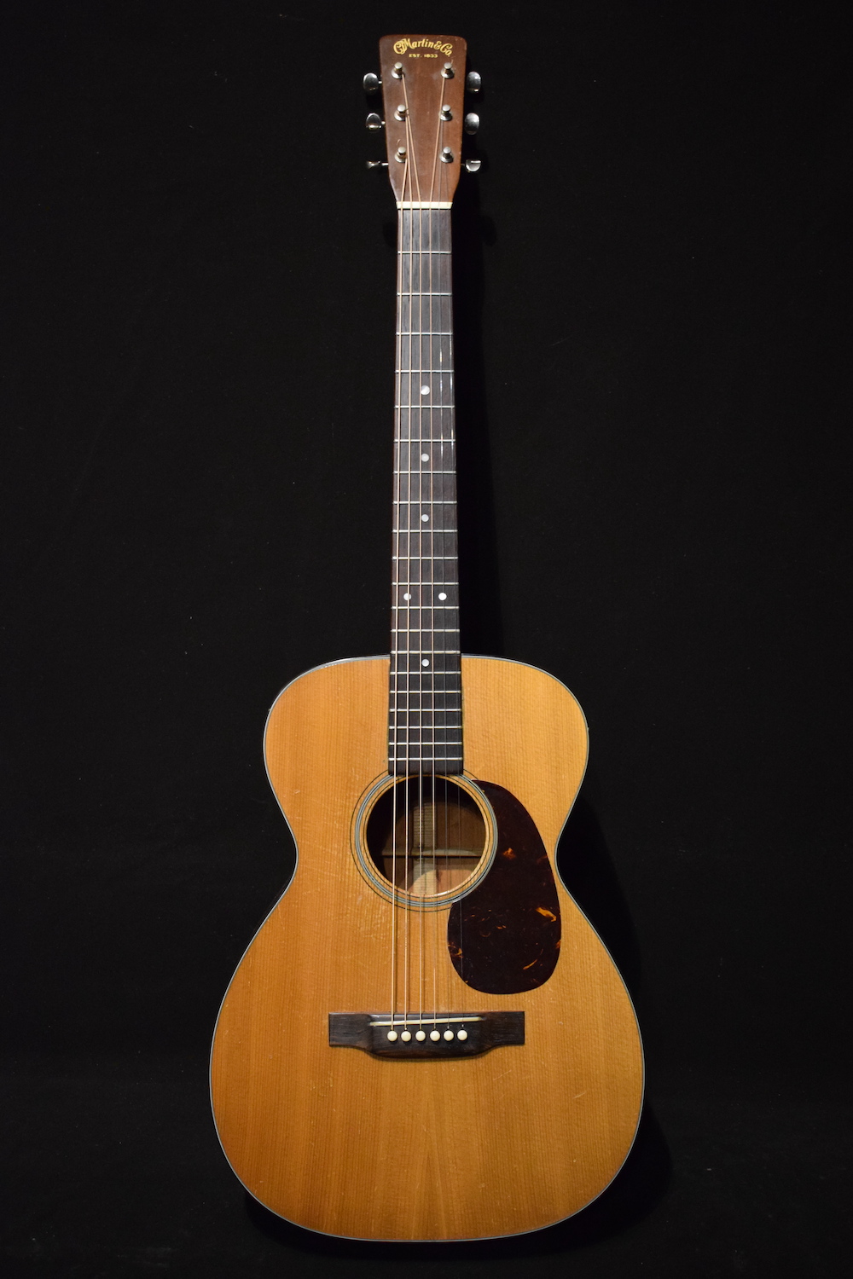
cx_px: 426
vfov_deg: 47.9
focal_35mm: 40
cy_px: 640
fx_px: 1439
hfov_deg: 33.0
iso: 3200
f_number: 4
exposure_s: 1/25
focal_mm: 27
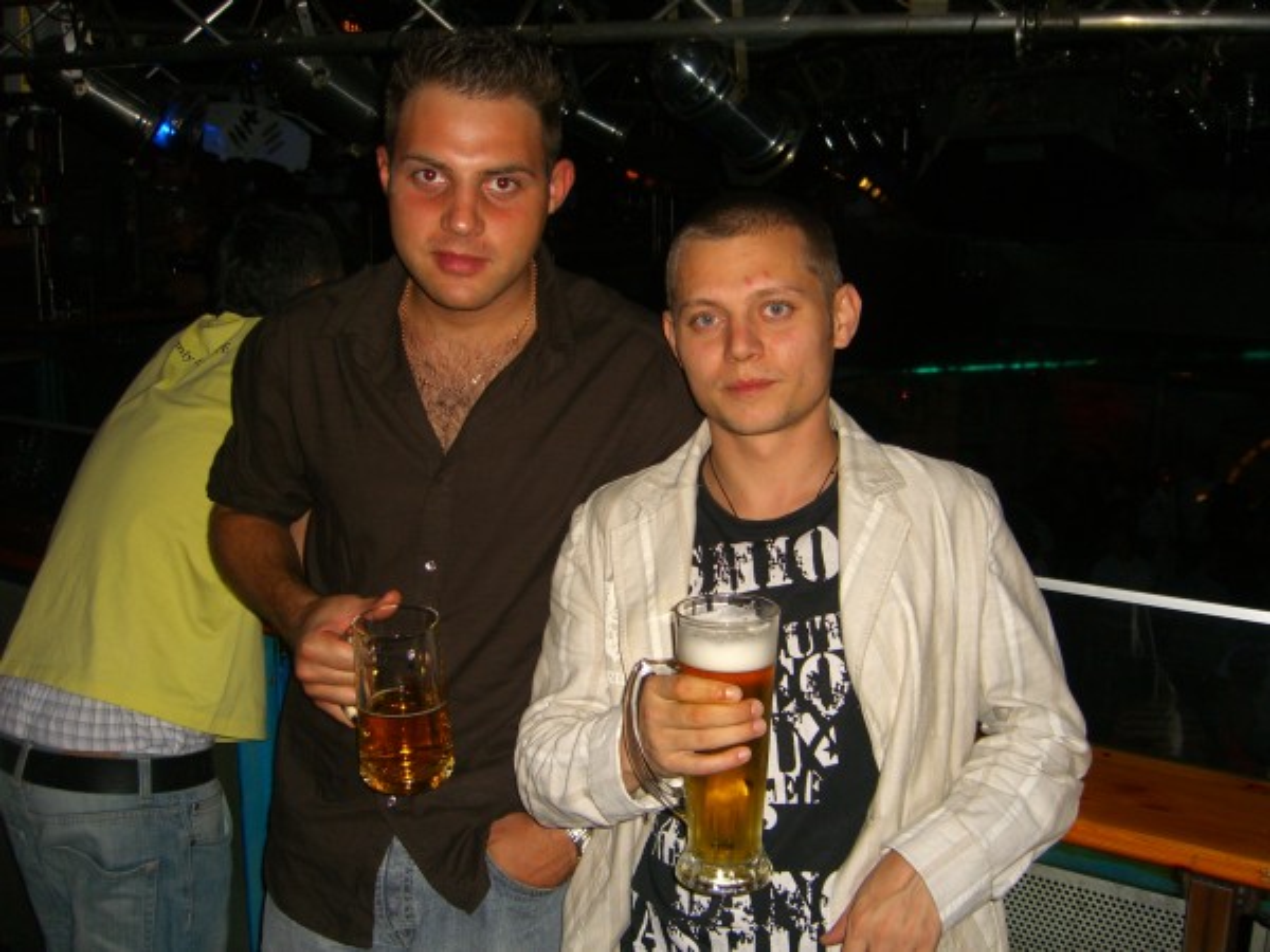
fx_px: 1394
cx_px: 635
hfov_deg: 49.0
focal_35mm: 38
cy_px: 476
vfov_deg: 37.7
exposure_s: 1/60
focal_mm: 7.9
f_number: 2.8
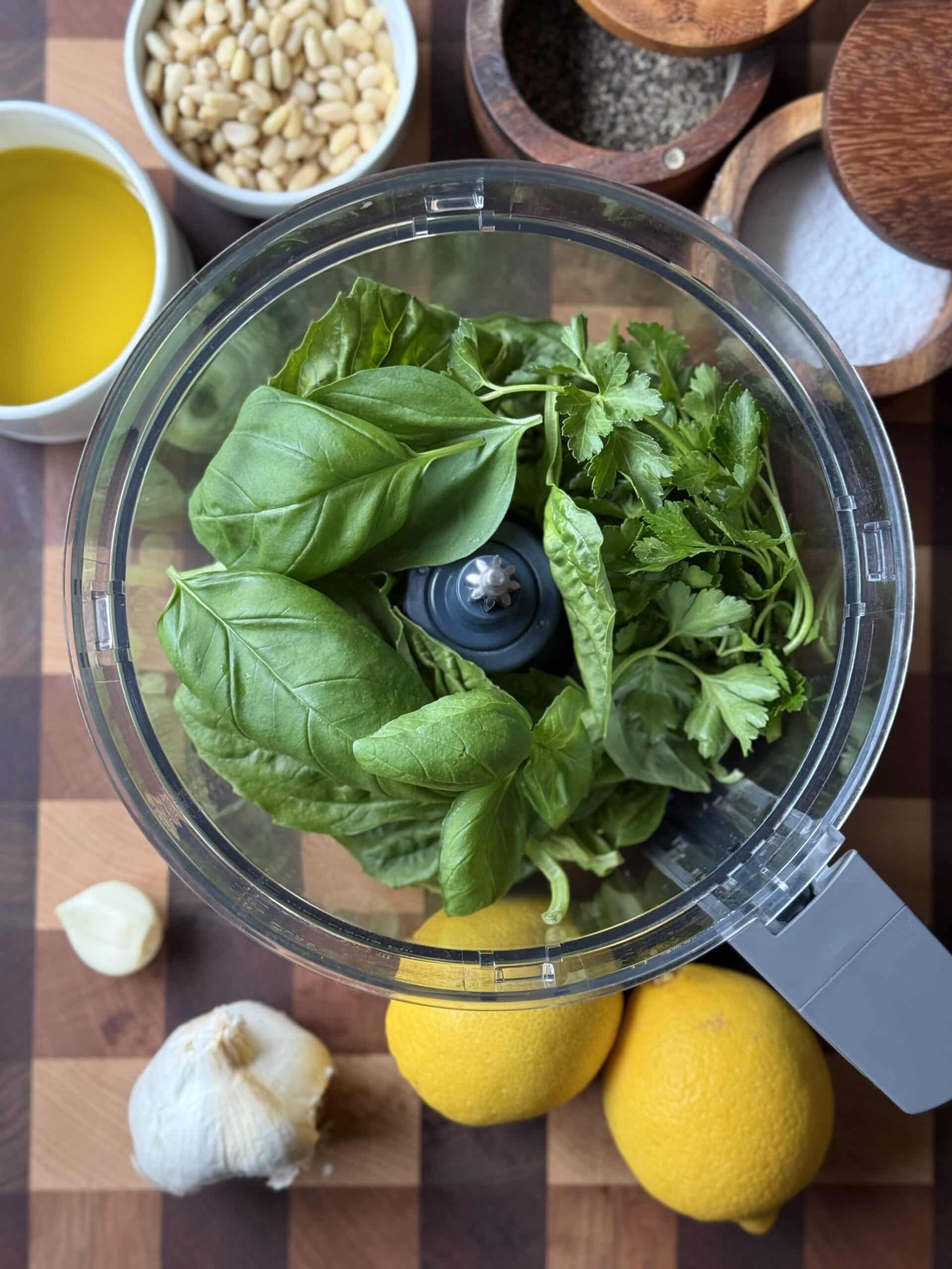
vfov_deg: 39.7
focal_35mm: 48
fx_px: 1760
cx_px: 476
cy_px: 634
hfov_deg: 30.3
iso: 250
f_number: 1.78
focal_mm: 6.76
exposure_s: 1/60
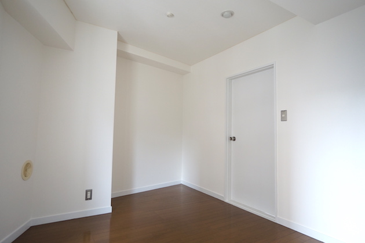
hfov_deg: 85.5
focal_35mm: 20
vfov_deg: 63.0
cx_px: 182
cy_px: 122
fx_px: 197
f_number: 4
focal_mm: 13
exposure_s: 1/60
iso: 500
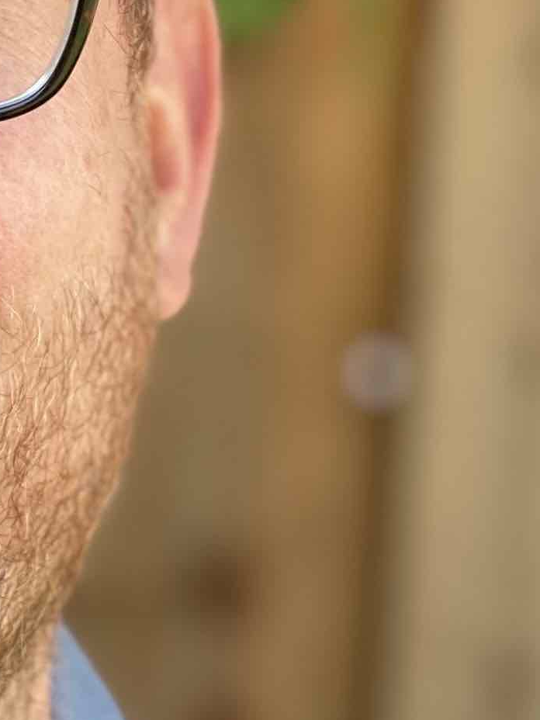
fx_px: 4701
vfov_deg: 8.8
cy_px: 308
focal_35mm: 226
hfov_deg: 6.4
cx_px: -402
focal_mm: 6
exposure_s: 1/122
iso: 32
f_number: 2
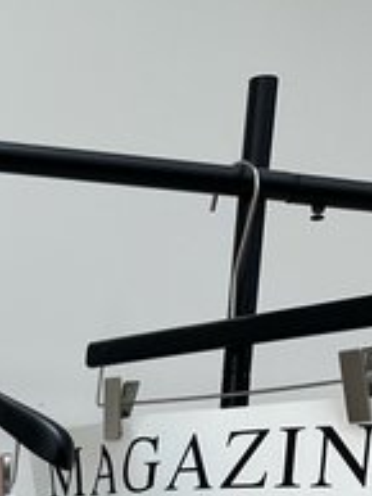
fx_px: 1188
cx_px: -249
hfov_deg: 15.8
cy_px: 703
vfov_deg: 20.7
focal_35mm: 83
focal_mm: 6.86
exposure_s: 1/144
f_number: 1.78
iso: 64
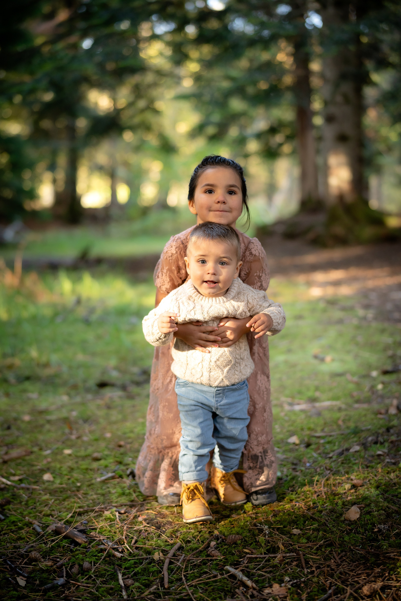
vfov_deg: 39.6
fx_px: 835
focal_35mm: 50
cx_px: 200
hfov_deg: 27.0
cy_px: 300
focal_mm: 50
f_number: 1.6
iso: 1250
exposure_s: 1/500
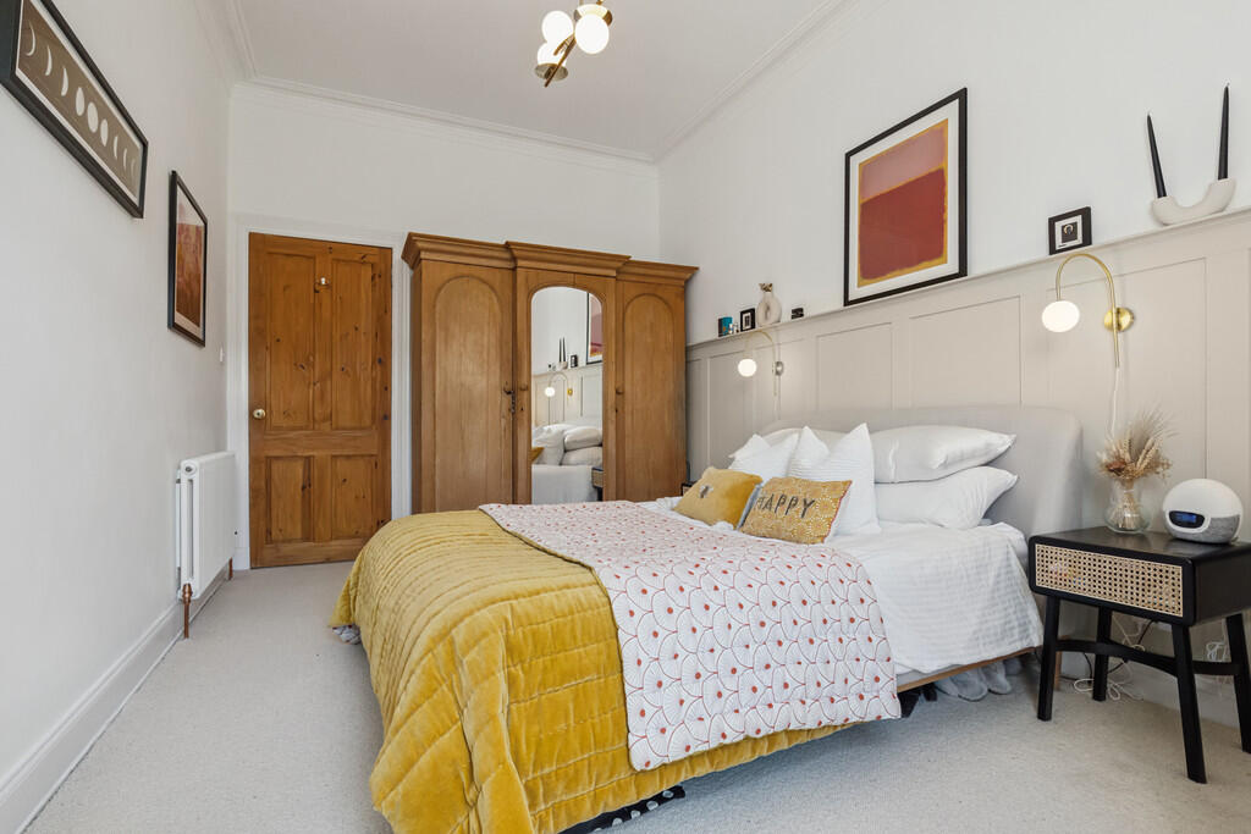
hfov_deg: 96.7
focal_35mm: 16
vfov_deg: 73.8
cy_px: 417
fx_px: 556
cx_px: 626
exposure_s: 1/100
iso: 3200
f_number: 8
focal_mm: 16
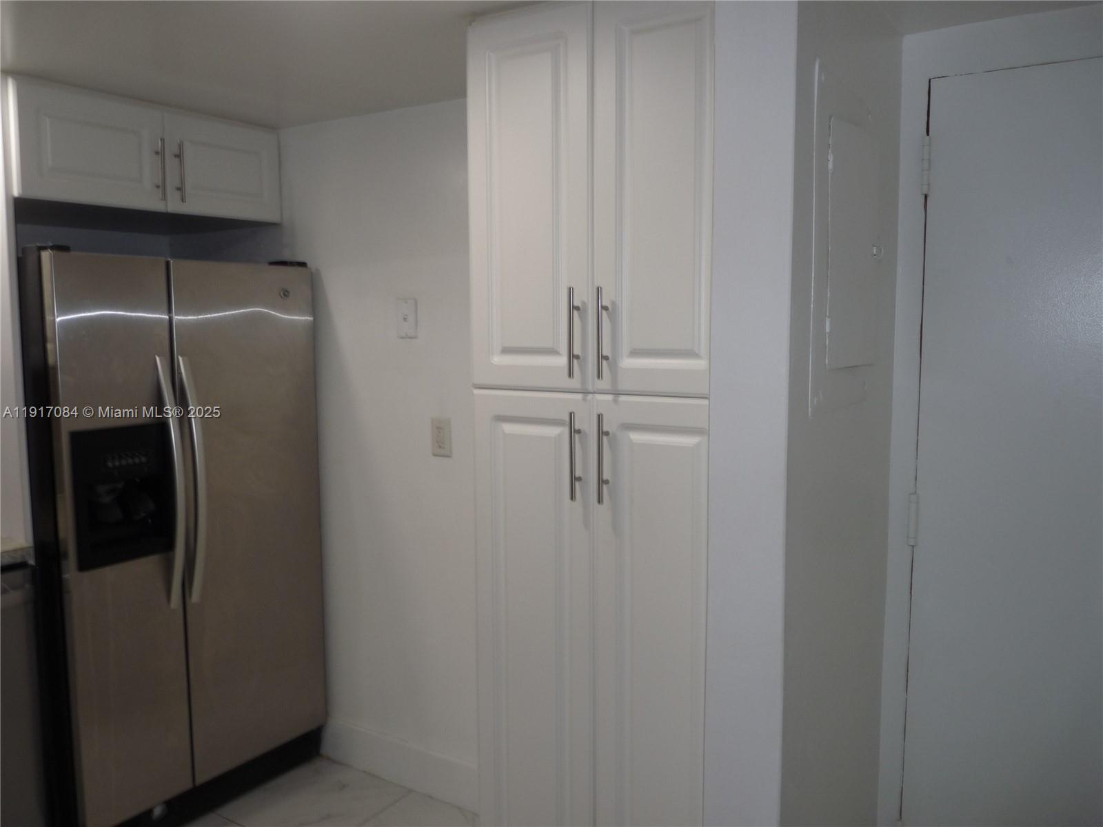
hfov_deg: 65.3
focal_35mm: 27
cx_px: 552
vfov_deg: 51.4
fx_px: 860
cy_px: 414
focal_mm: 4.8
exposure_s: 1/30
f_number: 2.8
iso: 100
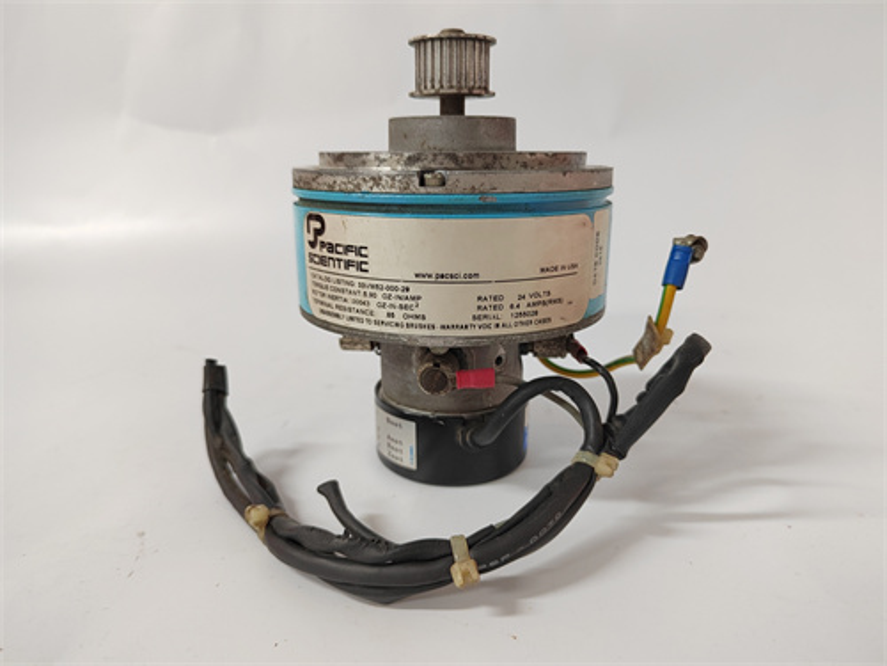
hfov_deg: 73.9
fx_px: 589
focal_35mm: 23
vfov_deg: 58.9
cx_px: 444
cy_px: 333
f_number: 1.9
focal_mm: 5.52
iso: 1278
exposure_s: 1/50
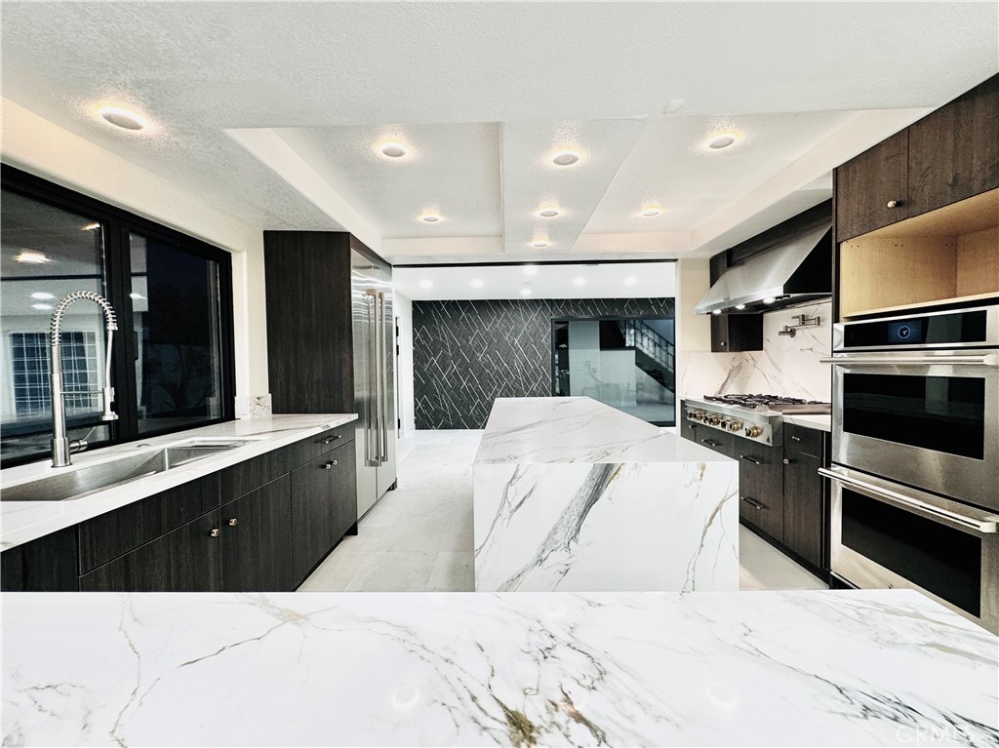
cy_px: 374
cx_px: 500
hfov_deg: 102.1
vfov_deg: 85.6
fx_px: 404
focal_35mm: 14
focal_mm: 2.22
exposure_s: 1/60
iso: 200
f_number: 2.2
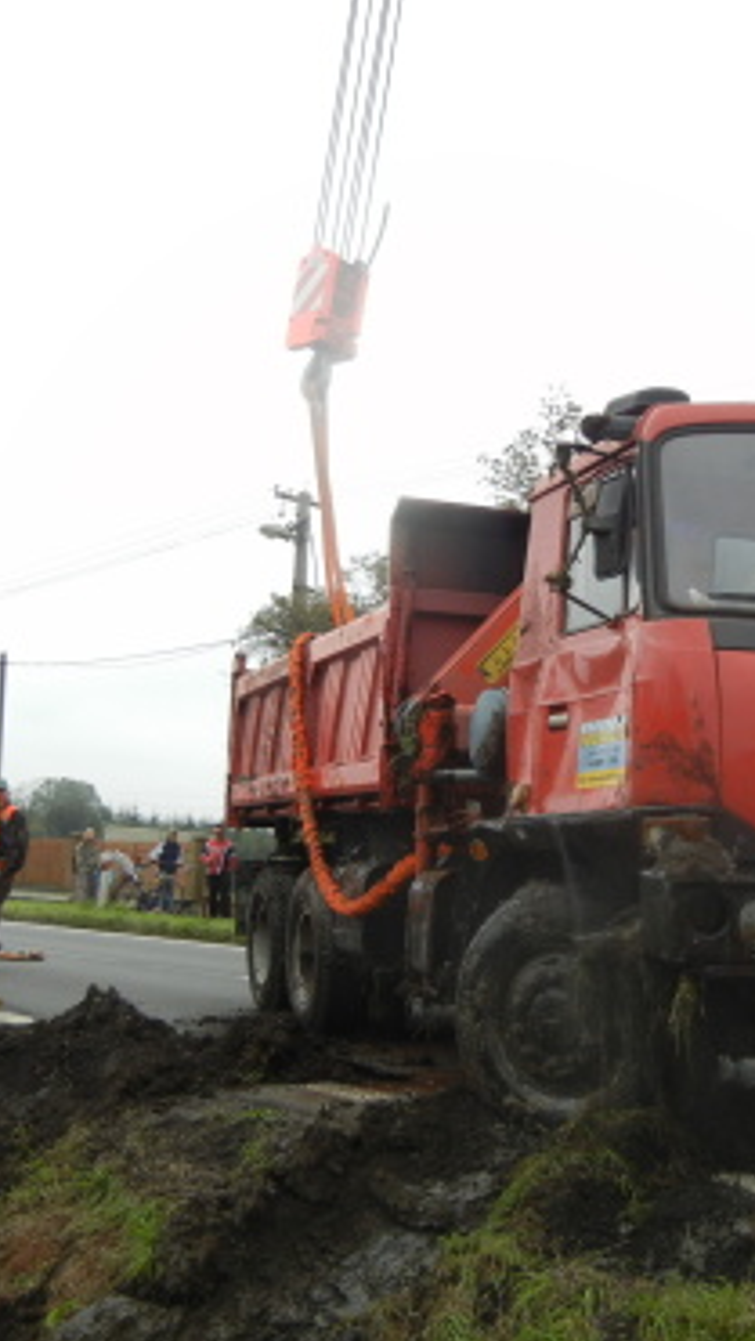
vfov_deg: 46.4
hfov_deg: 27.1
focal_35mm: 44
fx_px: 1564
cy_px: 670
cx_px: 470
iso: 160
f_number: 3.5
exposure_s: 1/362
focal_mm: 5.4
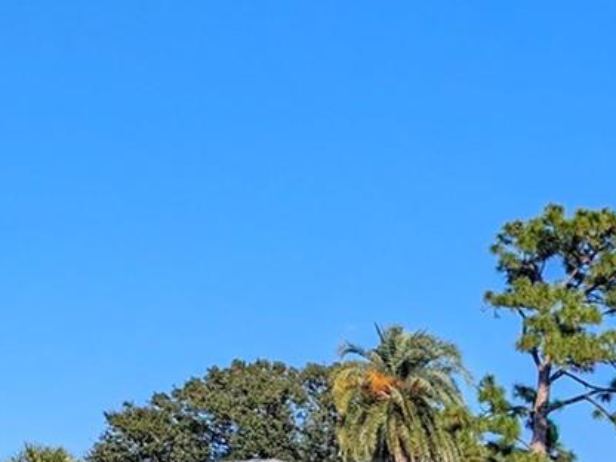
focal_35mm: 92
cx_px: 1032
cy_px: 604
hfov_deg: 18.0
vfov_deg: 15.3
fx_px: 1637
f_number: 1.85
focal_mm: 6.81
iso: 45
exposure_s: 1/3906
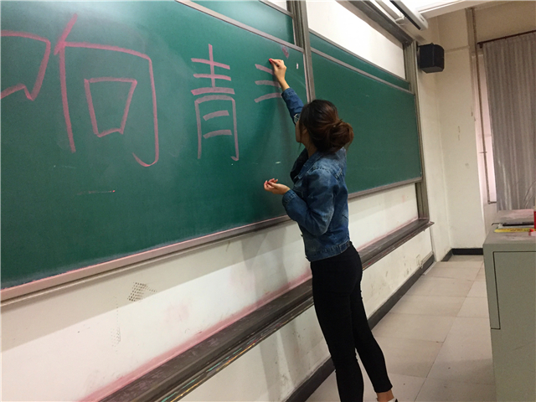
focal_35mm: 29
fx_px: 449
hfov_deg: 61.7
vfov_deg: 48.2
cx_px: 268
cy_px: 201
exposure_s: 1/33
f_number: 2.2
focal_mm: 4.15
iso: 250
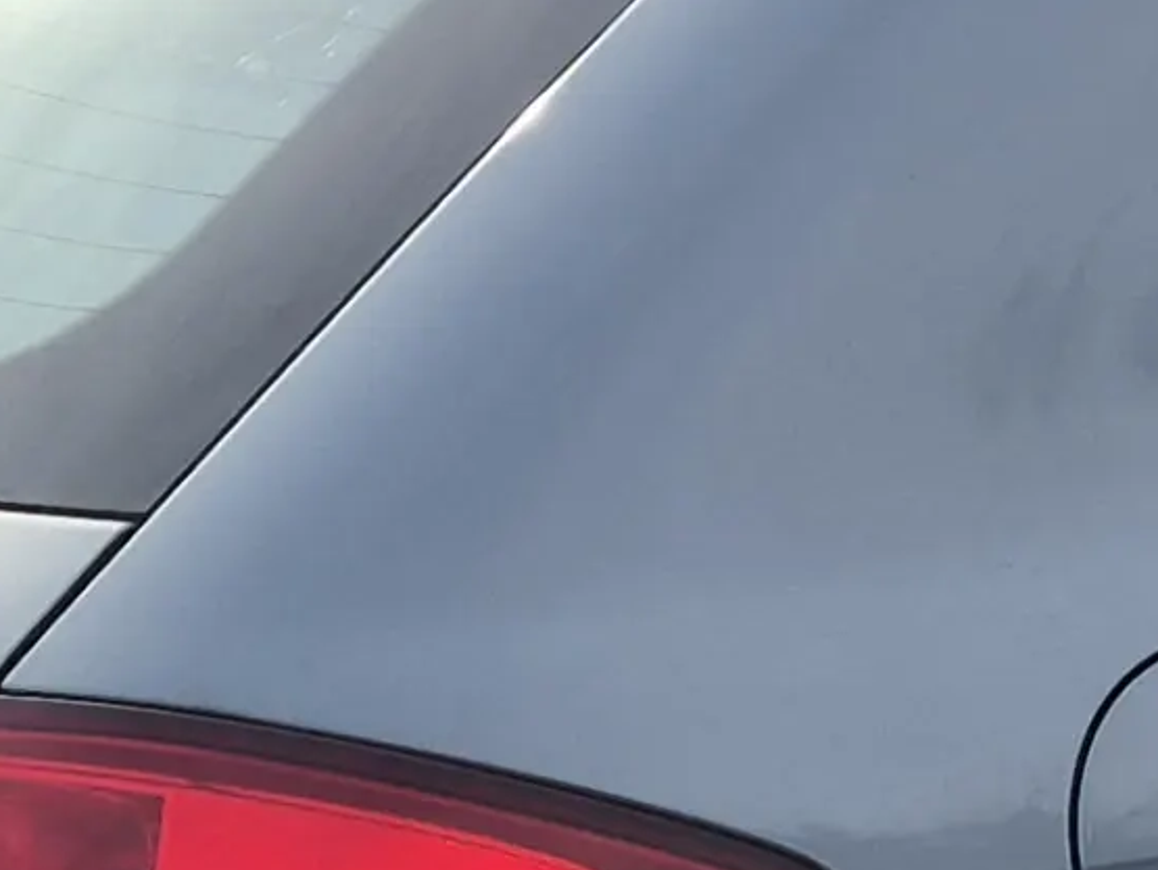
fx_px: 5322
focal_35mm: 159
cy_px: 993
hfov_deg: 12.0
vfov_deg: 9.2
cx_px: 1640
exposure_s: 1/1384
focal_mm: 5.4
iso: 25
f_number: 1.8
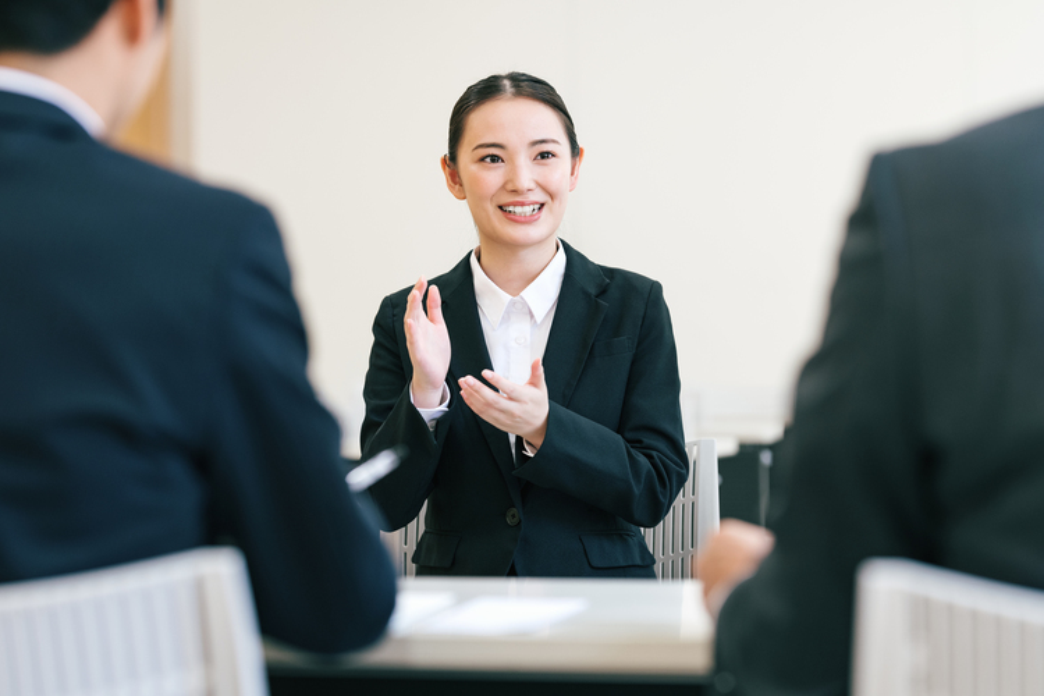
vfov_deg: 13.0
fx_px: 3045
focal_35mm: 105
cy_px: 348
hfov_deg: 19.5
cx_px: 522
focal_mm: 105
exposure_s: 1/200
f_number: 2.8
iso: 500
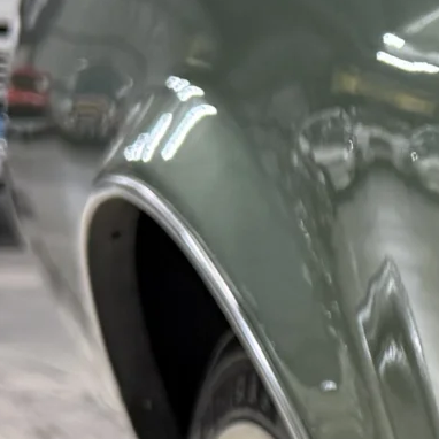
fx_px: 2037
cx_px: 840
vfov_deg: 12.0
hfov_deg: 11.3
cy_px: 548
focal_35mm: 142
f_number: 1.78
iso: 320
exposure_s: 1/50
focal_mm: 6.76
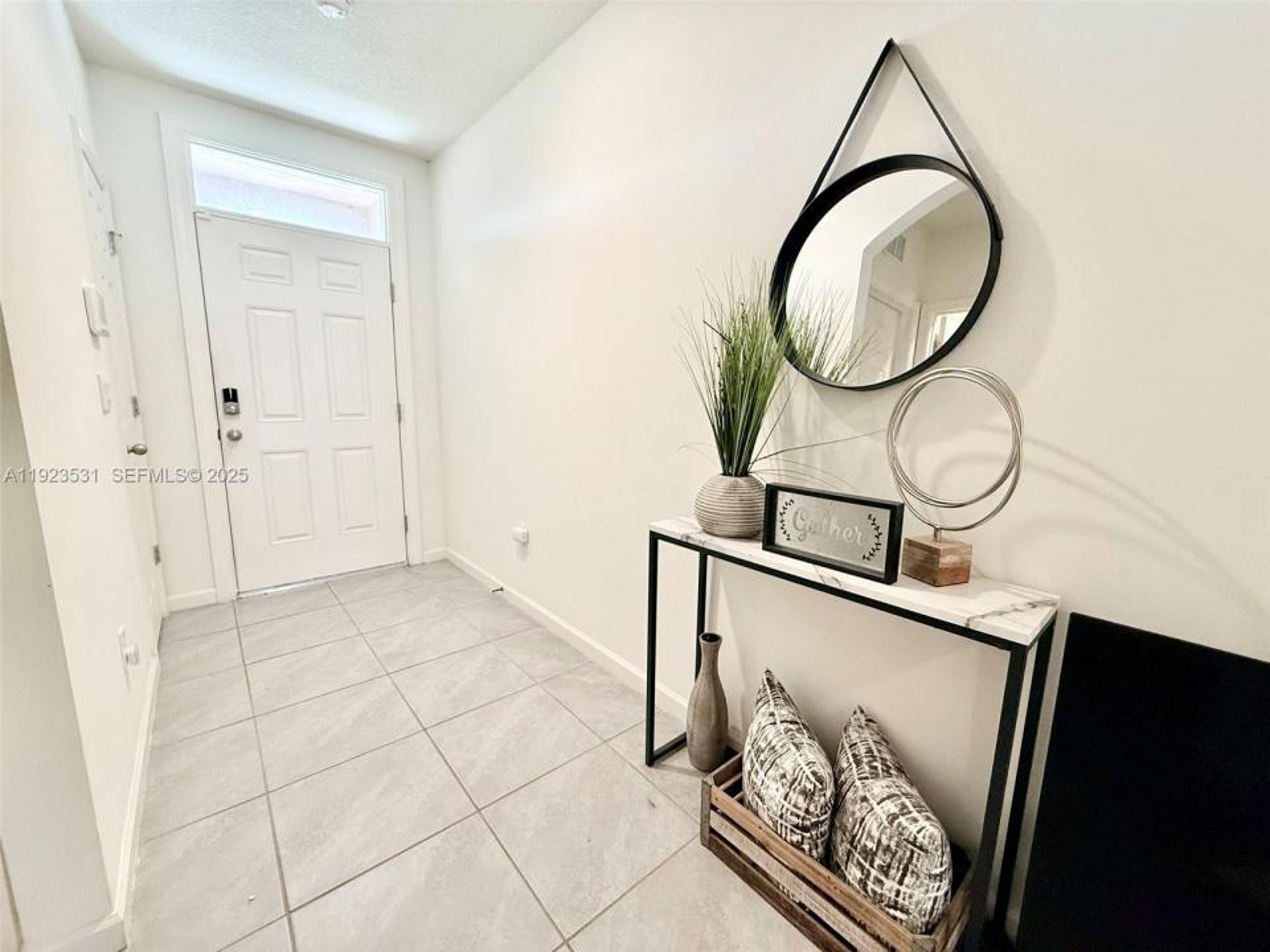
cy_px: 476
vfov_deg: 85.7
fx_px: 514
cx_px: 635
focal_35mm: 14
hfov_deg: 102.1
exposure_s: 1/120
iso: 320
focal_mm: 2.22
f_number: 2.2
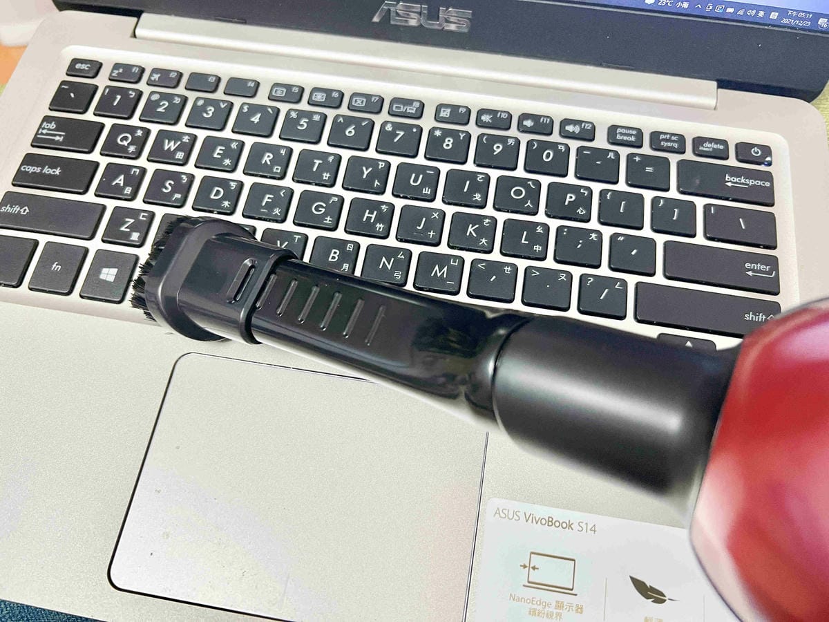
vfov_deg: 53.1
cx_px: 414
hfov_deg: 67.3
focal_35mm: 26
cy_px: 311
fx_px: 623
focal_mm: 5.7
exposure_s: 1/60
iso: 200
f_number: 1.5
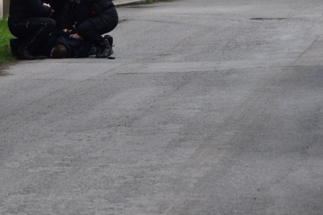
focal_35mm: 257
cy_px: 21
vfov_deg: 5.3
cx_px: 60
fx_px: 2305
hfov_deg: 8.0
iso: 400
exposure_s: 1/125
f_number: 9
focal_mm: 85
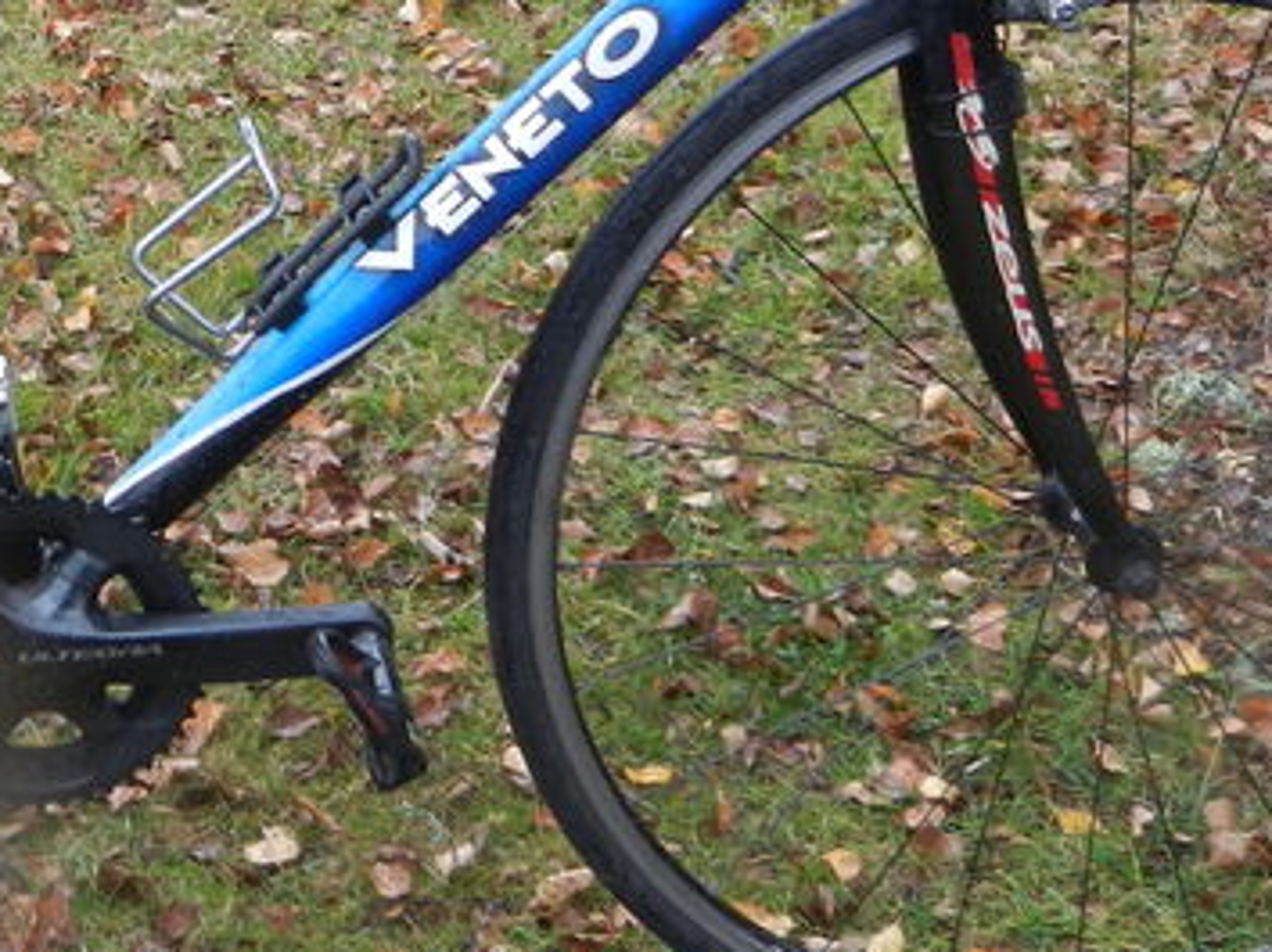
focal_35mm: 82
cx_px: 216
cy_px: 111
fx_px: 3011
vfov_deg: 17.7
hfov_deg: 23.4
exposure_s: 1/30
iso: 160
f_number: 3.6
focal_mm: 5.1
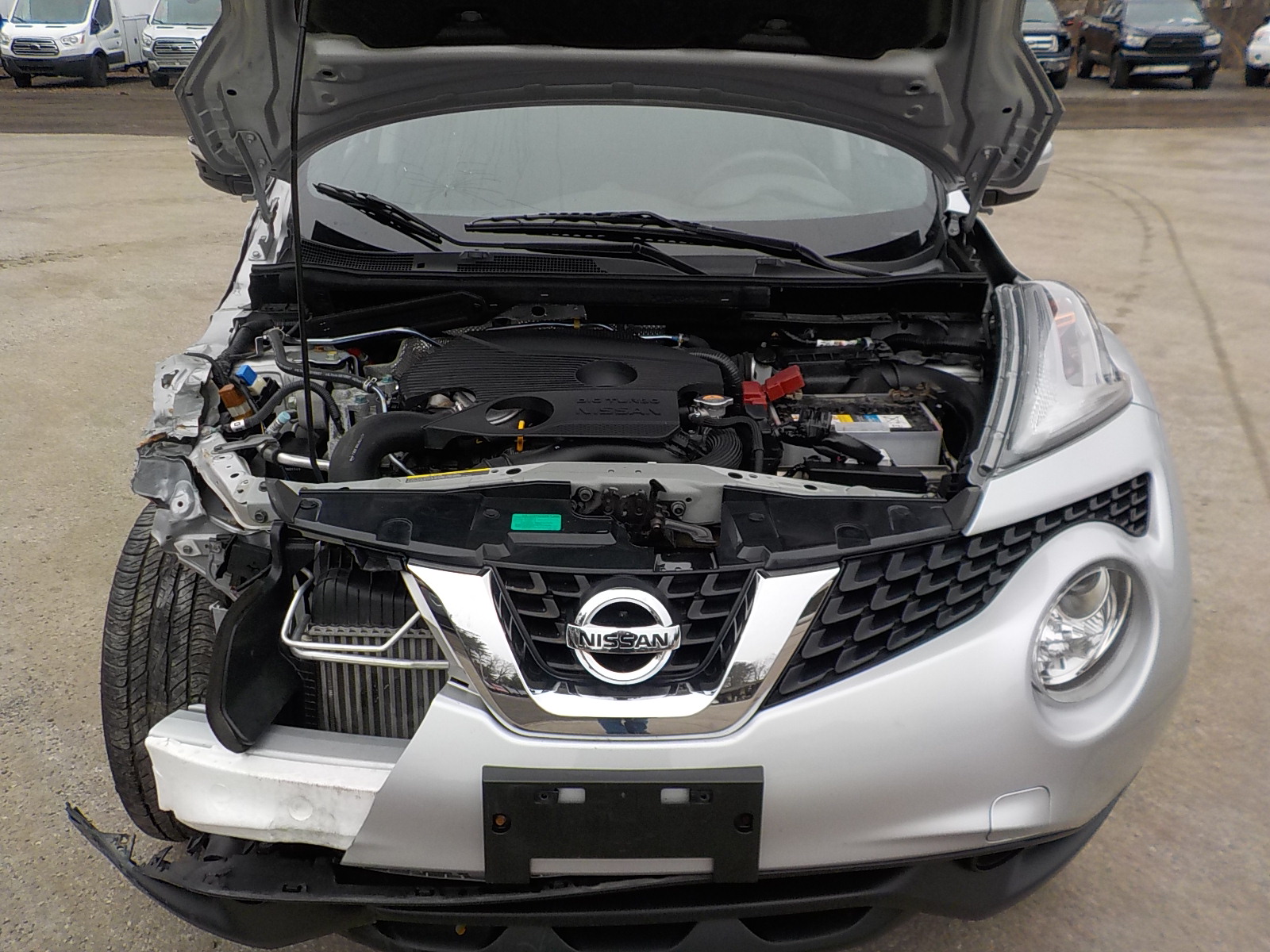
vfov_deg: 46.8
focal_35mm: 30
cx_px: 635
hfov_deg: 60.0
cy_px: 476
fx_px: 1101
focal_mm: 4.1
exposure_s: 1/160
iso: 125
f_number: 3.3
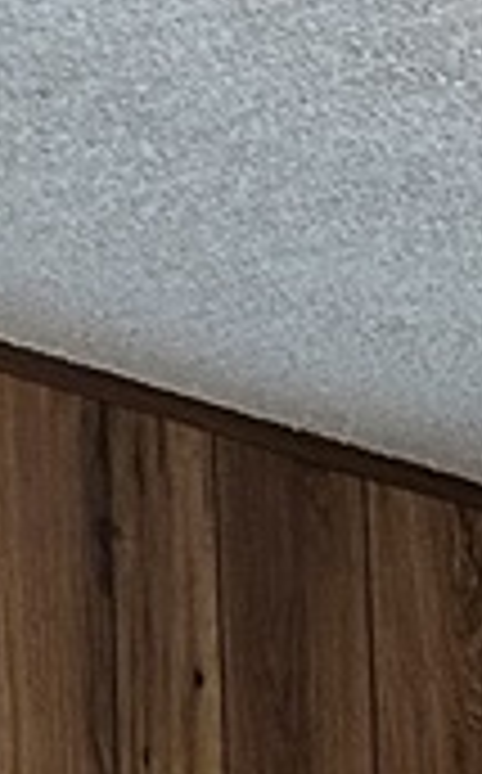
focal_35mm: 213
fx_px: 4492
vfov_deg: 8.8
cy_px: 1989
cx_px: 2680
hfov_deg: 4.7
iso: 250
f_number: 1.78
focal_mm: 6.86
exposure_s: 1/60
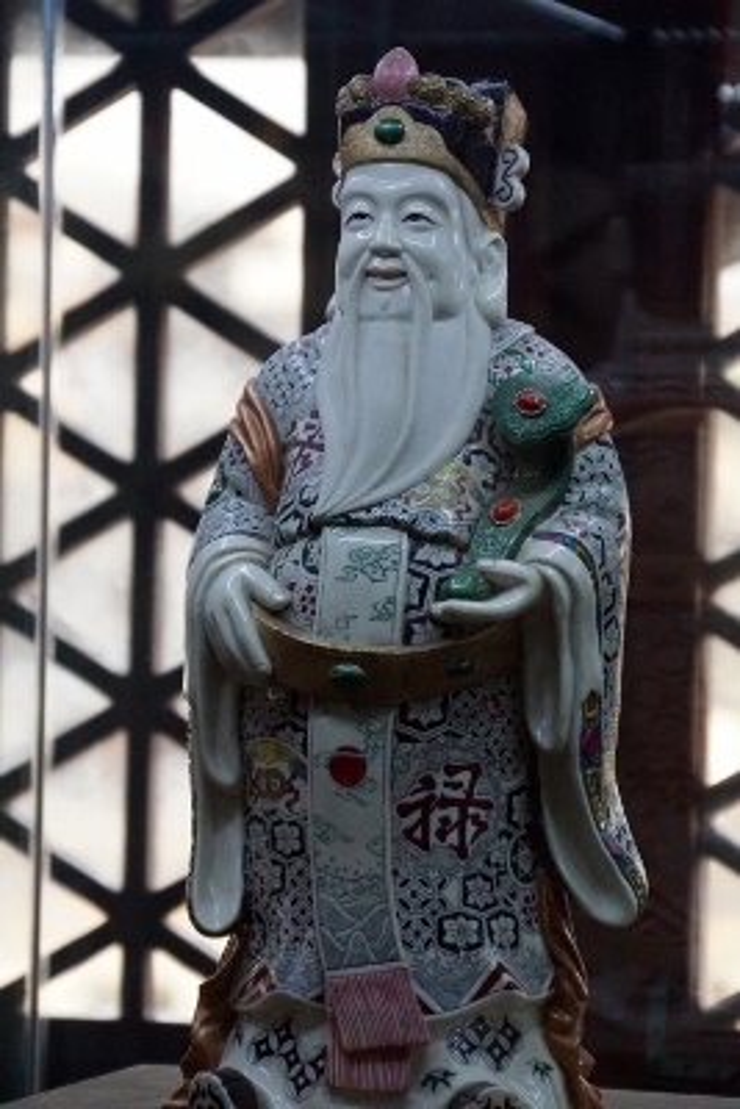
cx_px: 370
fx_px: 5545
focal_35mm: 180
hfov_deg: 7.6
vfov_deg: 11.4
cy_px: 554
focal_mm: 120
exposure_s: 1/500
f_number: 5.6
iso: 3200
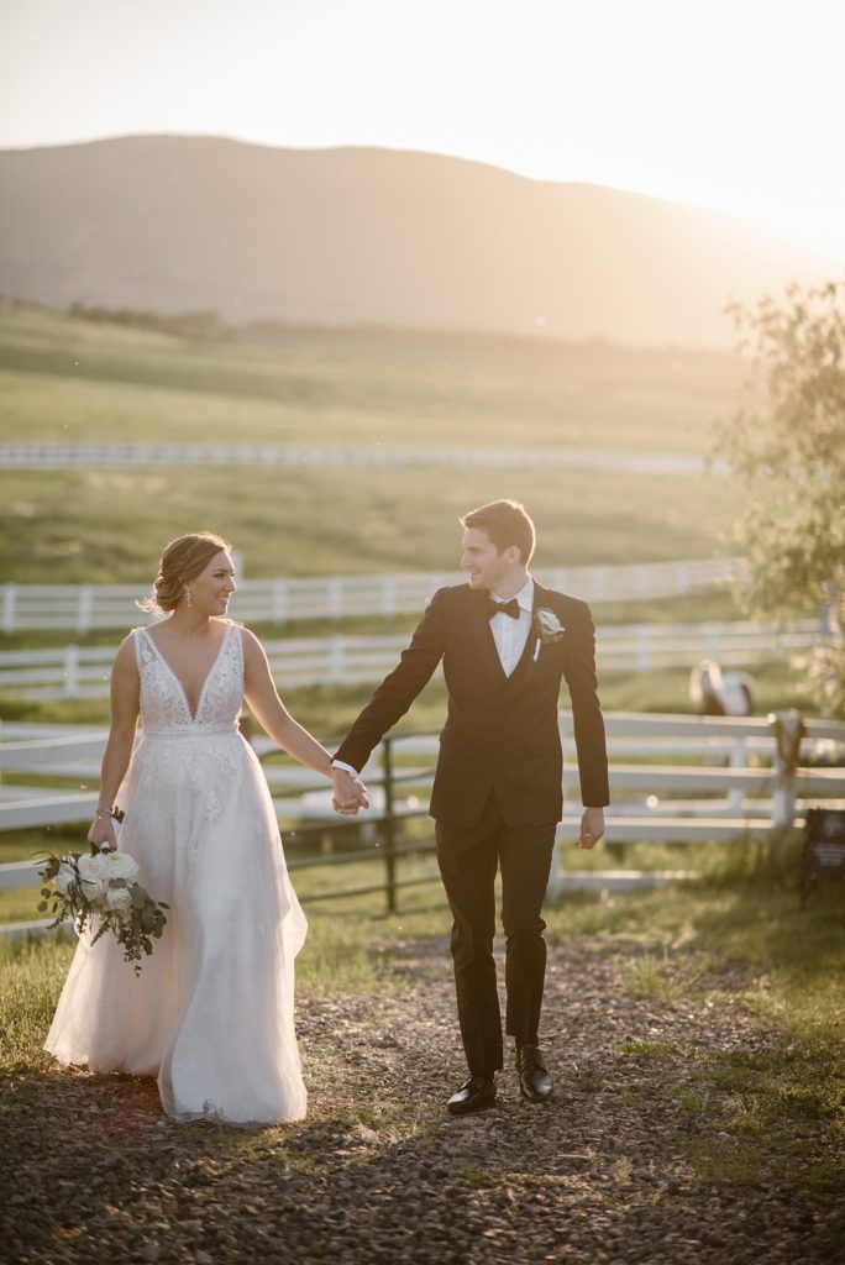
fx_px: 2988
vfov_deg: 23.9
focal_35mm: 85
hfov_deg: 16.1
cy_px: 632
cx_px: 422
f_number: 1.8
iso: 200
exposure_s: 1/2000
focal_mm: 85
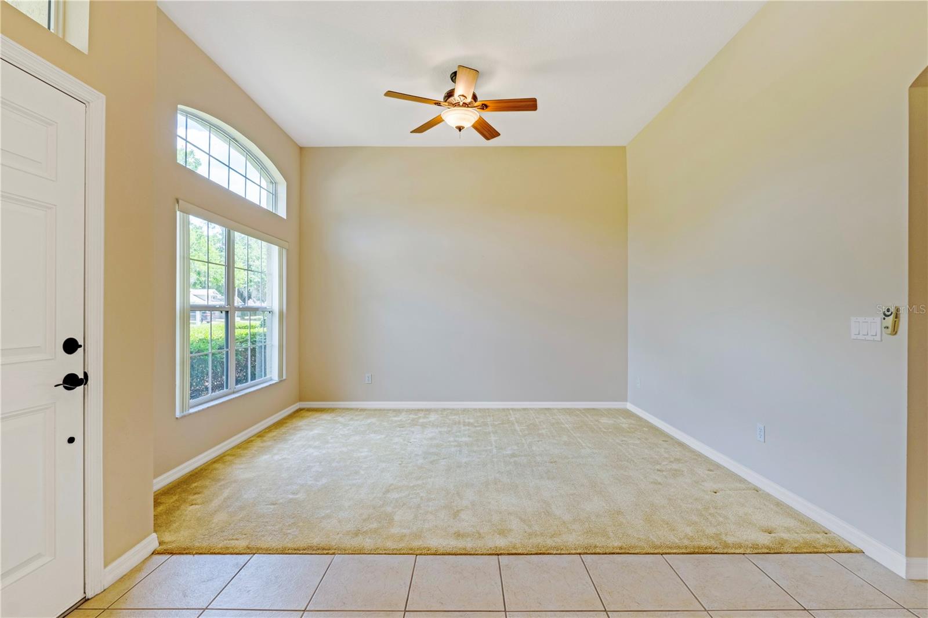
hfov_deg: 95.0
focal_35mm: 16
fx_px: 425
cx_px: 464
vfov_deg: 72.0
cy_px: 309
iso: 250
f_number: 9
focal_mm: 11
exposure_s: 1/320
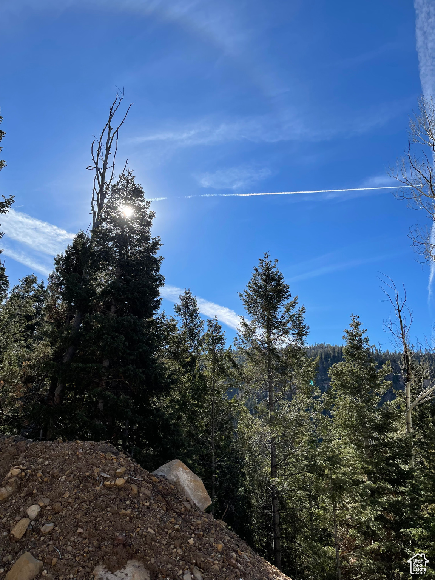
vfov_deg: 67.3
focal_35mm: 26
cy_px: 290
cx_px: 218
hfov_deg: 53.1
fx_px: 436
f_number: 1.6
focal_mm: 5.1
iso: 32
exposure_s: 1/3559
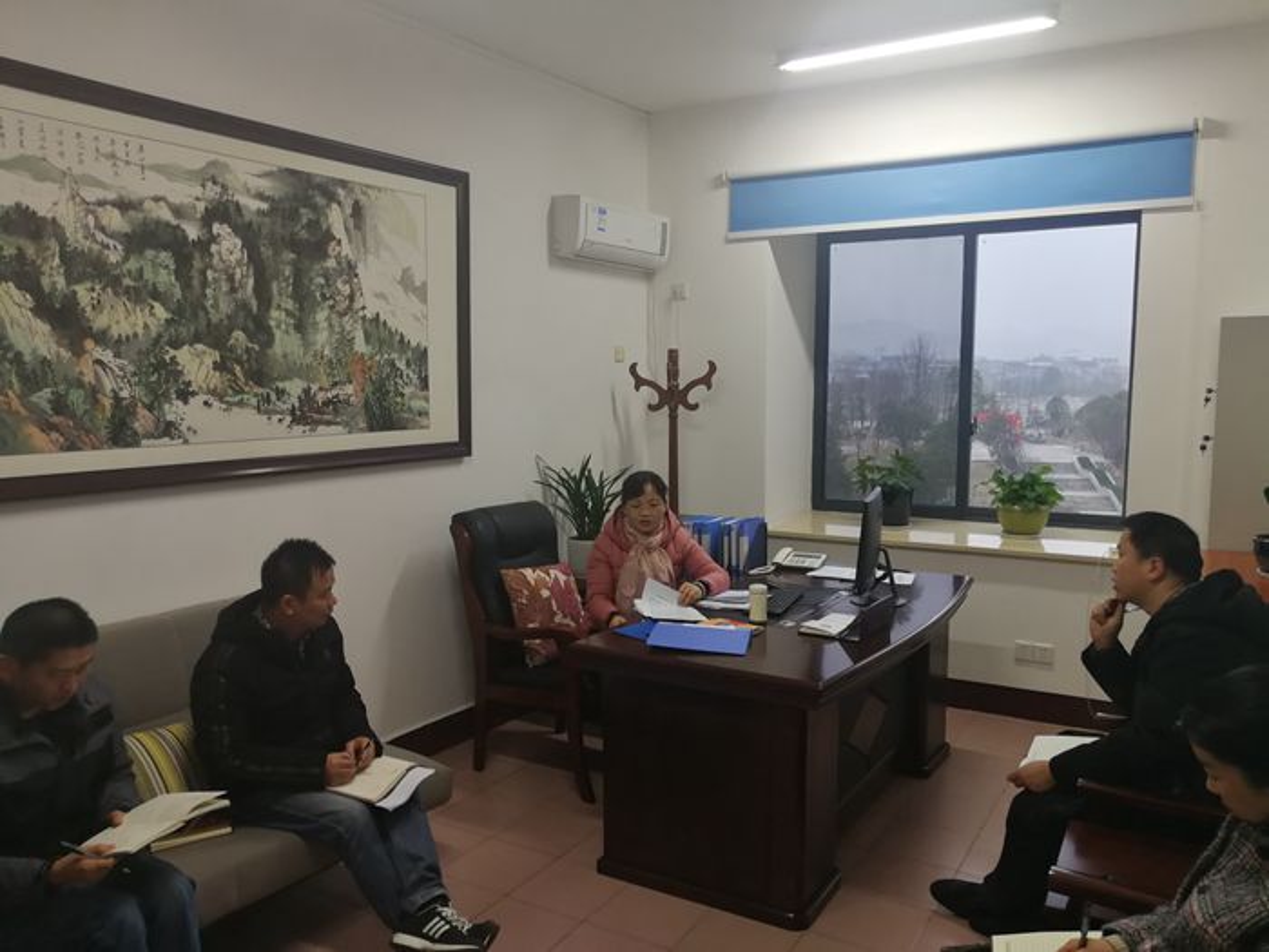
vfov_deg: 51.4
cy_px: 476
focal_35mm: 27
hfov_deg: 65.3
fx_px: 990
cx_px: 634
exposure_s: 1/50
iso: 200
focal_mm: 3.95
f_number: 1.8
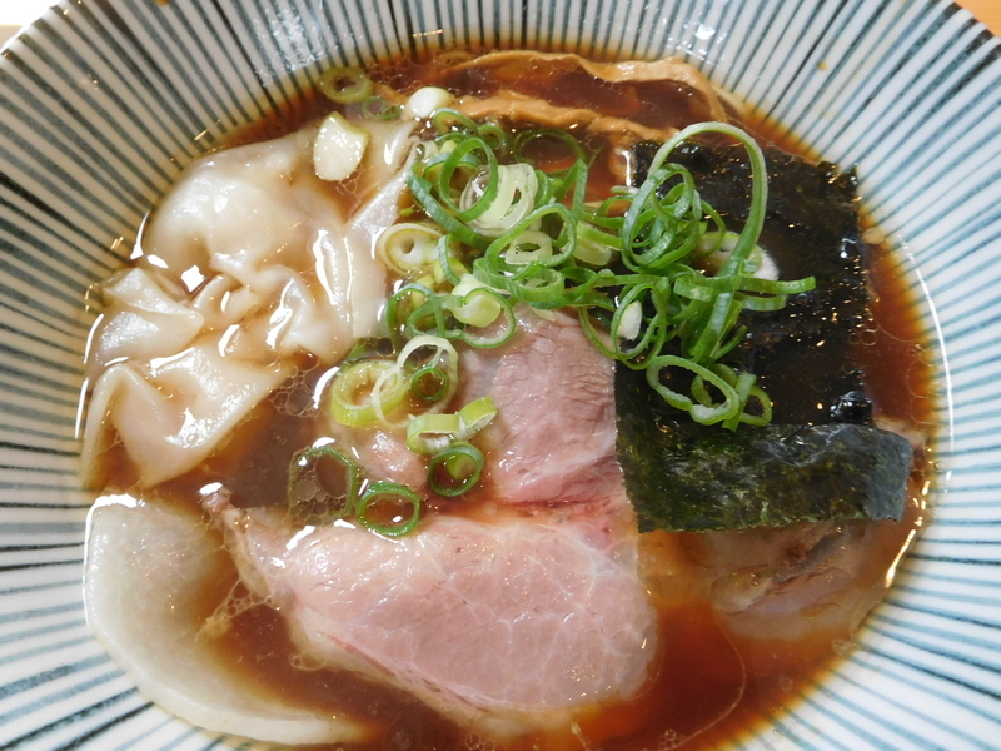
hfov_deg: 69.4
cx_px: 500
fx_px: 723
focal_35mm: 25
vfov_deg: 54.9
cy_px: 376
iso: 280
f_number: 3.4
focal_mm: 4.5
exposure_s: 1/30
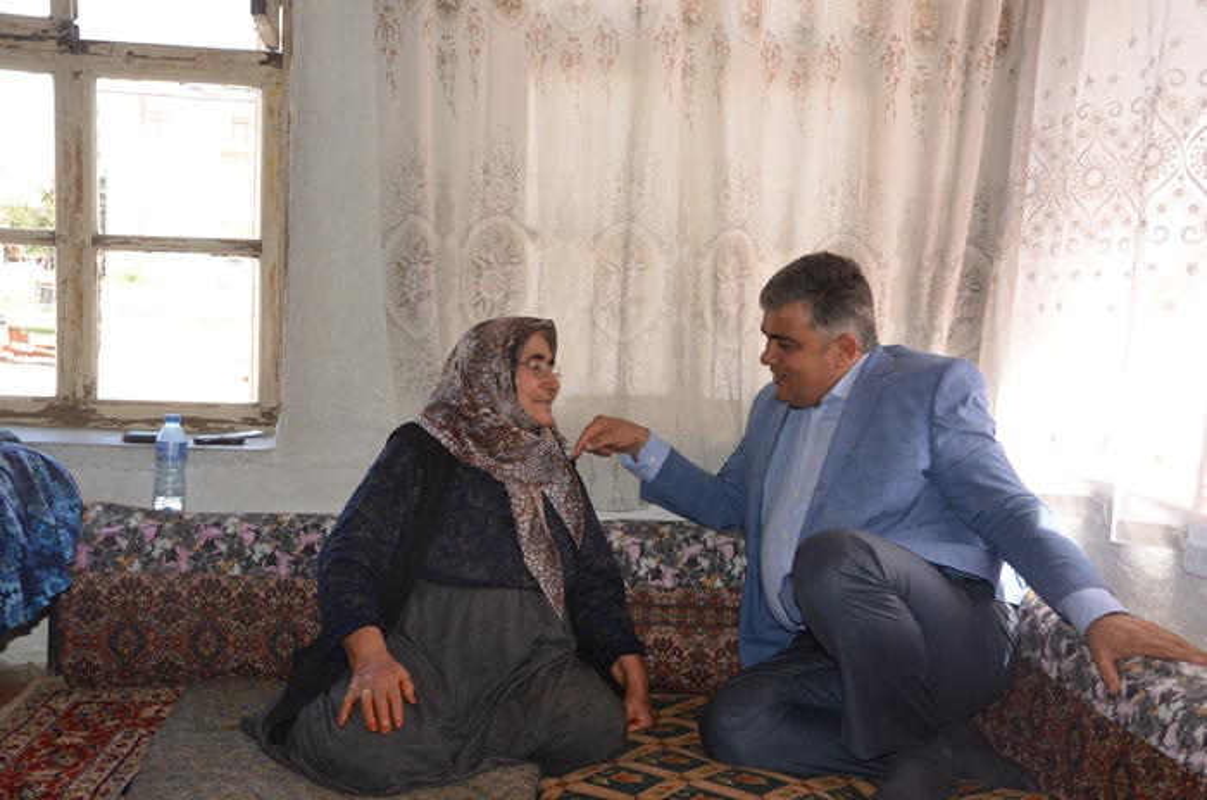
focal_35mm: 36
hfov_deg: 53.2
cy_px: 400
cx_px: 604
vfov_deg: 36.7
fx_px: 1205
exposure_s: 1/250
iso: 800
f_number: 5.6
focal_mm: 24
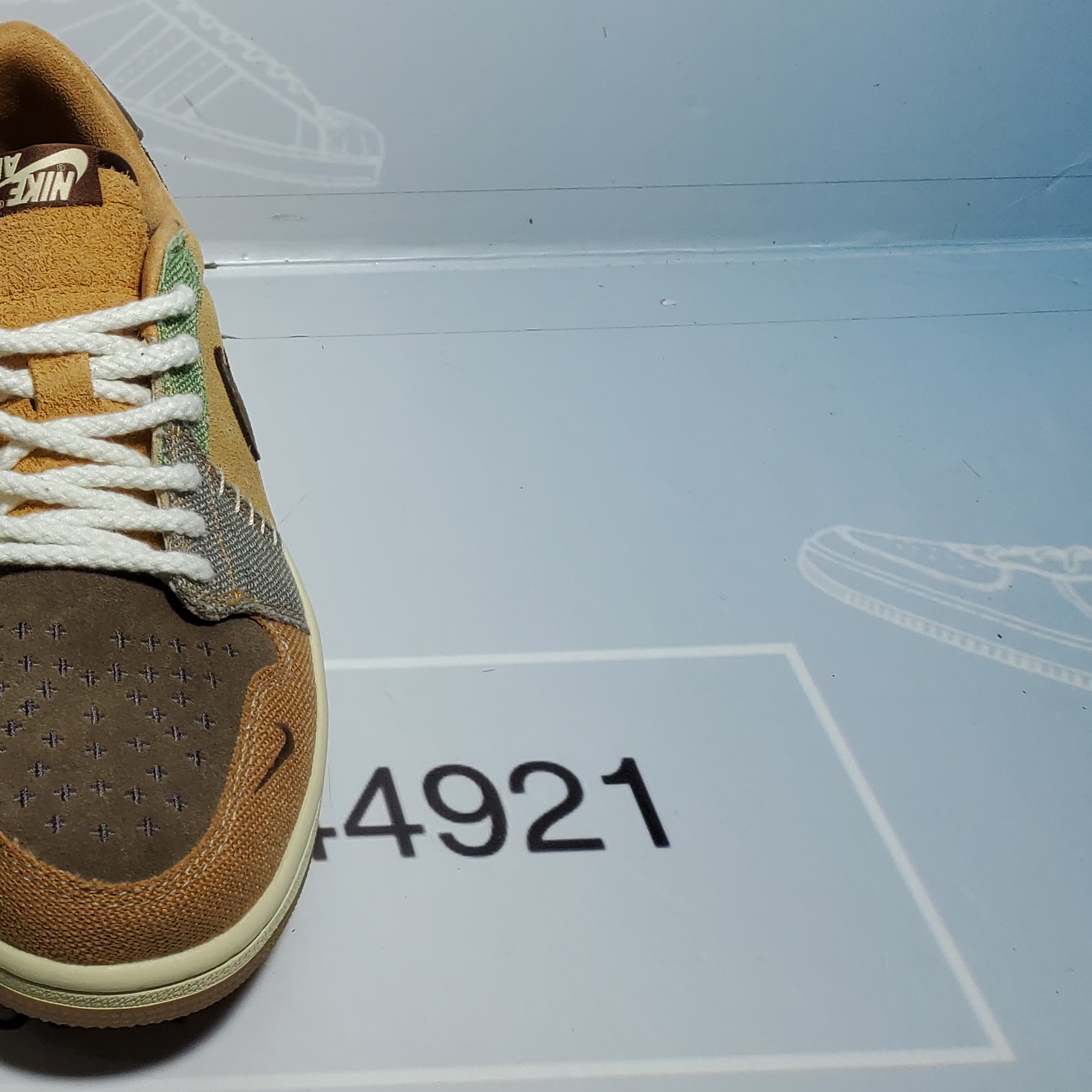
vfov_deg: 31.1
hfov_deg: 28.2
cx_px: -169
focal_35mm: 54
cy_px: 270
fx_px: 1927
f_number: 1.5
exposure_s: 1/704
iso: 50
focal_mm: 4.3
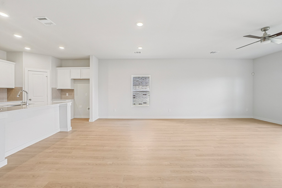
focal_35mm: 15
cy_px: 94
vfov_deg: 77.3
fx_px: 117
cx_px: 141
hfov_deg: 100.4
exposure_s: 1/6
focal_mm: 10
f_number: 8
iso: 400
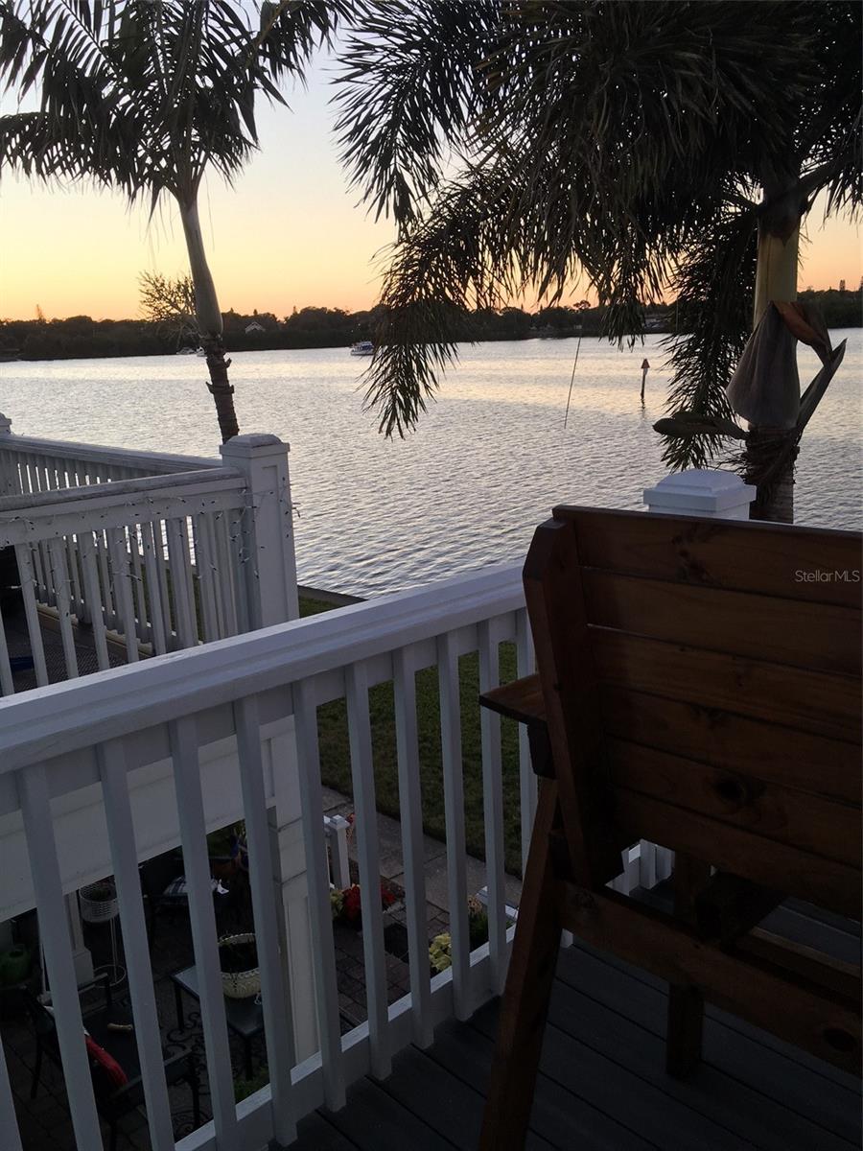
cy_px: 576
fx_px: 964
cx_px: 432
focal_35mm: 29
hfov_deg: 48.2
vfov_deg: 61.7
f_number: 2.2
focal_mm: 4.15
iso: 25
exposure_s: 1/60
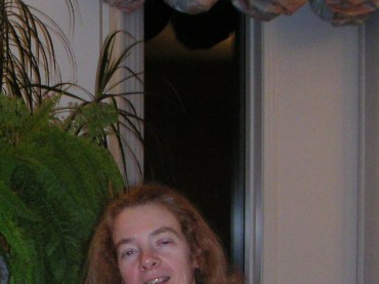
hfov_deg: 23.4
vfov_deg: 17.8
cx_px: 31
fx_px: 886
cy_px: 280
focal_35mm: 81
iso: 200
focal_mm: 5.1
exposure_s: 1/45
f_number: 2.9
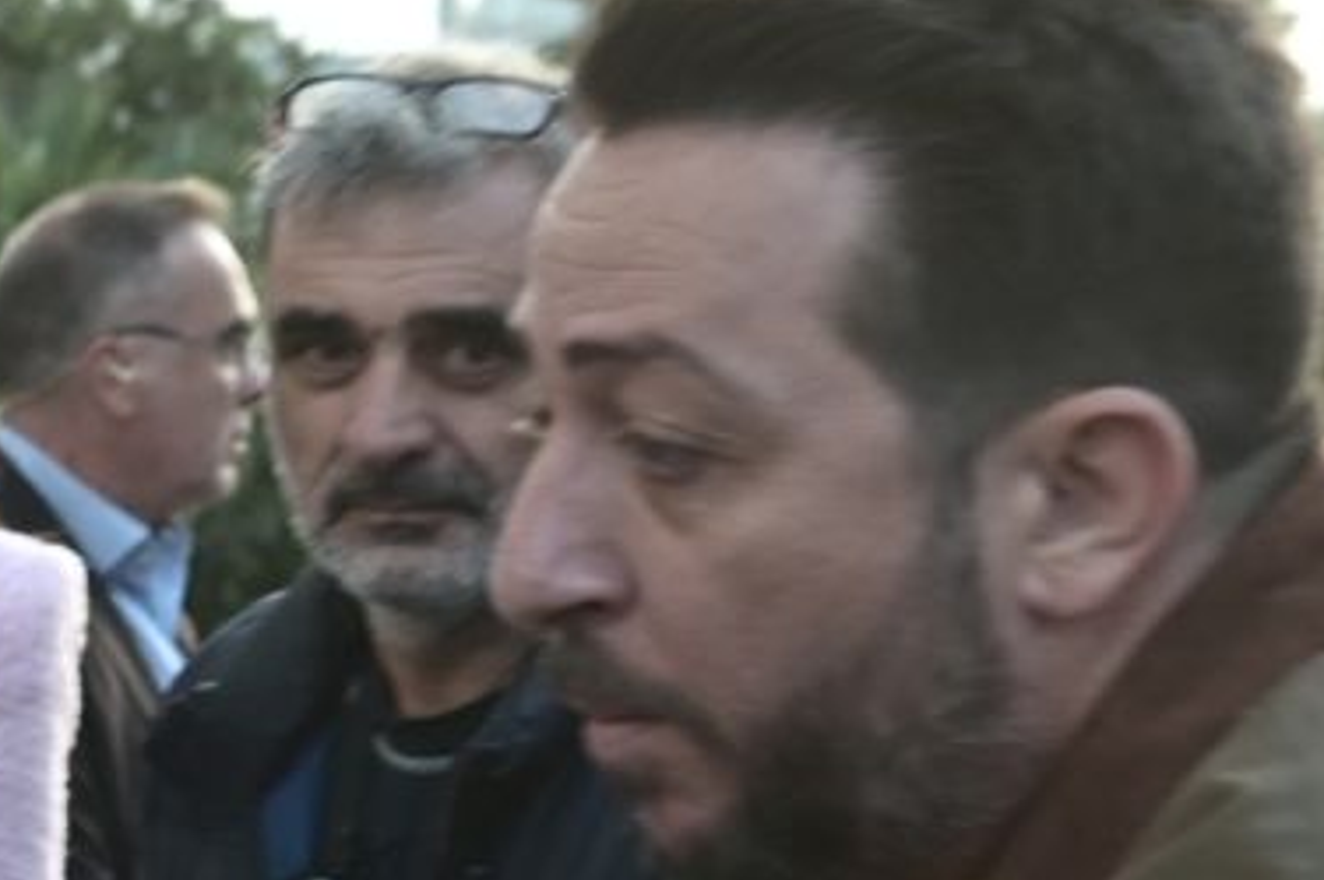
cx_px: -1602
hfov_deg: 10.0
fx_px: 6835
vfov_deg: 7.4
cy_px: 523
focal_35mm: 186
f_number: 4.5
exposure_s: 1/125
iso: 500
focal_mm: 35
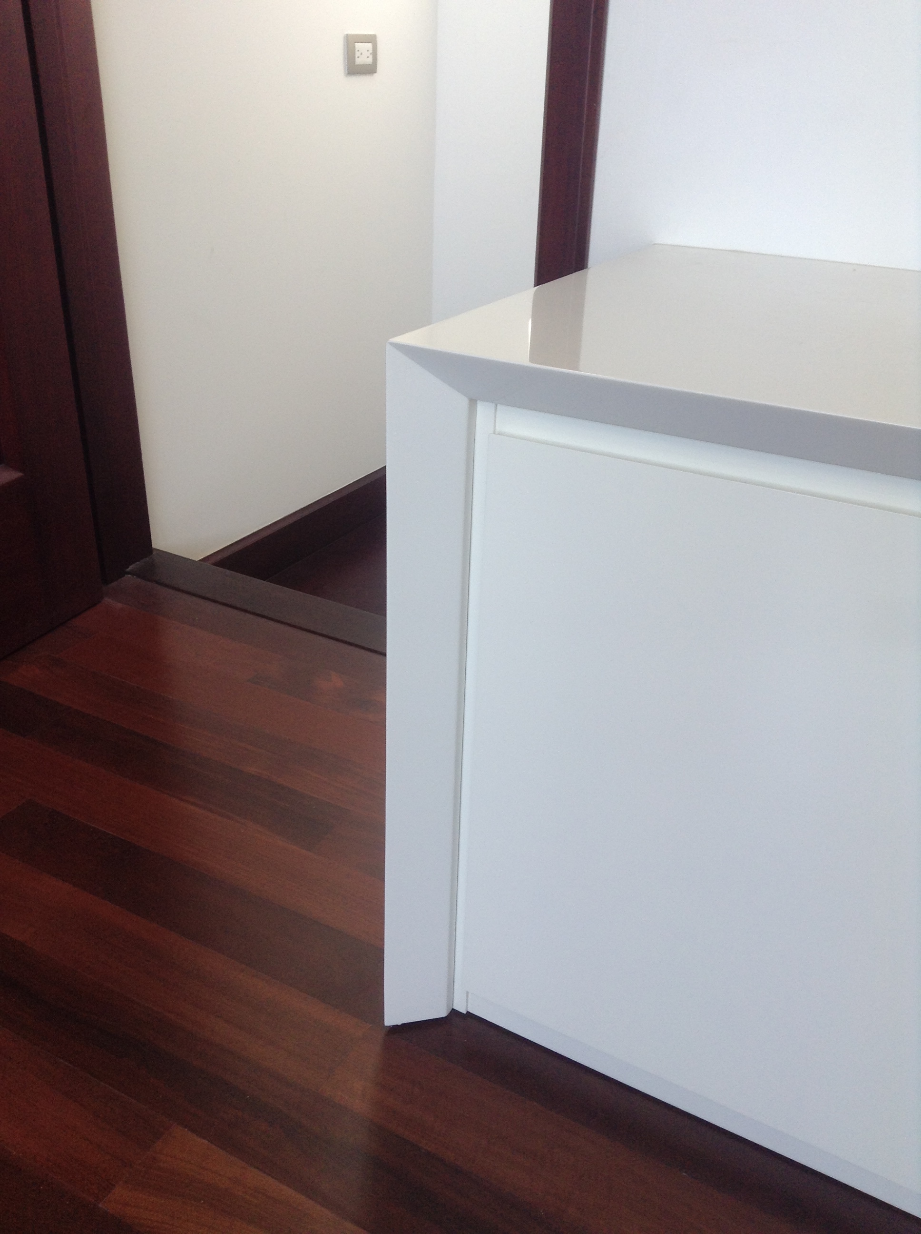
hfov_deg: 42.8
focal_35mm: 33
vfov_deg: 55.4
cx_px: 460
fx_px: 1174
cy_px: 617
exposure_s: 1/121
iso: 32
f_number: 2.4
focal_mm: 3.3
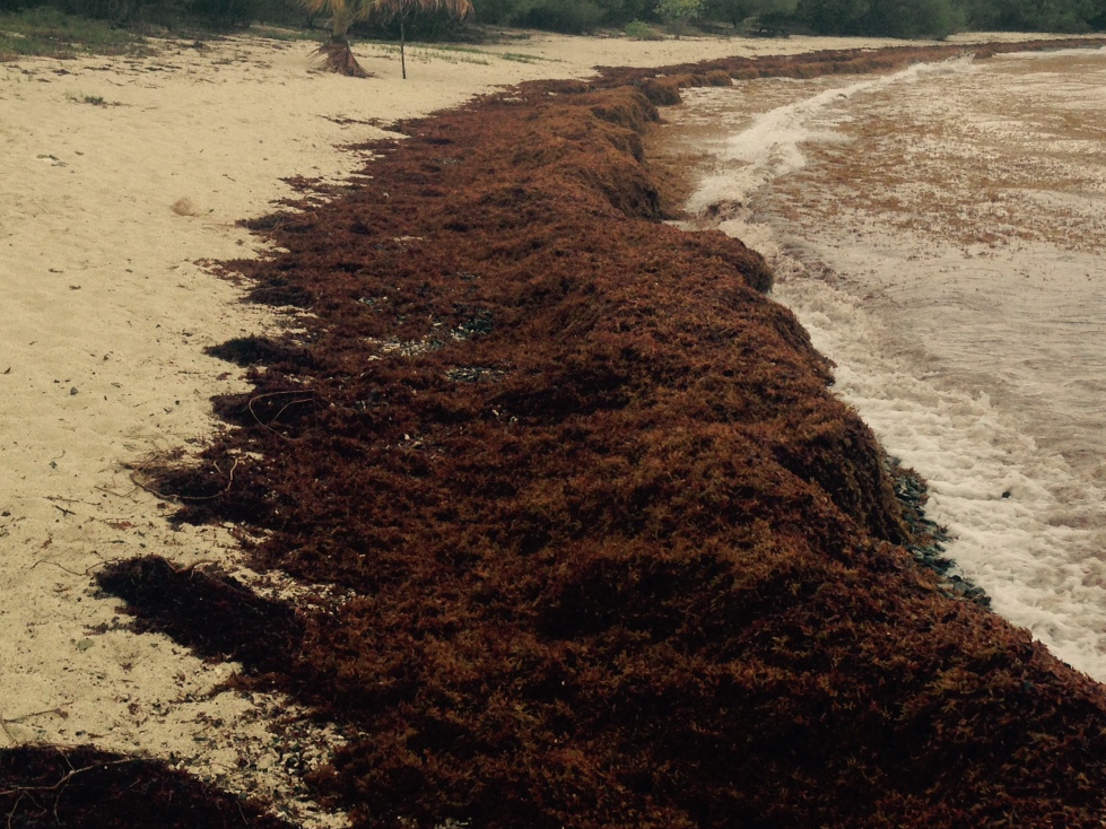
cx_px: 486
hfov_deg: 34.9
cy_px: 227
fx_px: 1757
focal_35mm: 55
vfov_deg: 26.3
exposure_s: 1/216
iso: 50
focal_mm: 4.12
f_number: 2.4
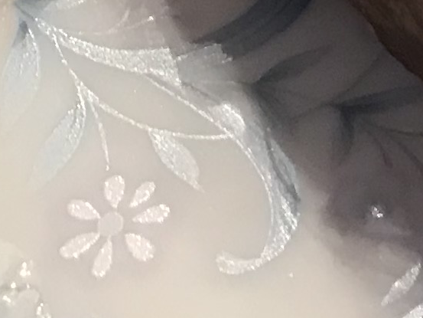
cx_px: 1030
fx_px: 2493
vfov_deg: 6.3
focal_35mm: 204
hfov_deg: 8.8
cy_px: -809
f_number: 1.8
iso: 40
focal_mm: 3.99
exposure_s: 1/15
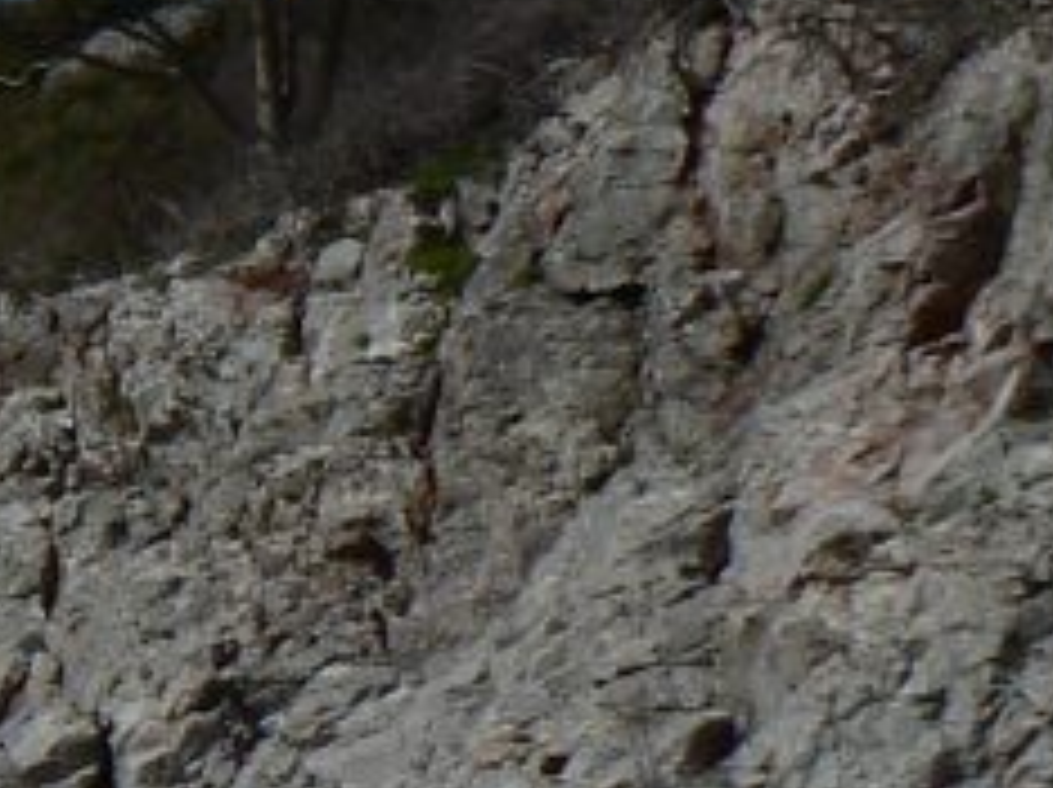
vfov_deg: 7.9
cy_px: 1018
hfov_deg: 9.4
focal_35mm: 185
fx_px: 5622
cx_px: -1580
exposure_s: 1/800
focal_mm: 6
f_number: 8
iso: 80
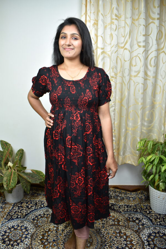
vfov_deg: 67.4
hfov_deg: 47.9
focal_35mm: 27
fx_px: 187
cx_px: 83
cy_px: 124
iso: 200
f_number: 4
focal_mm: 18
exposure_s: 1/50
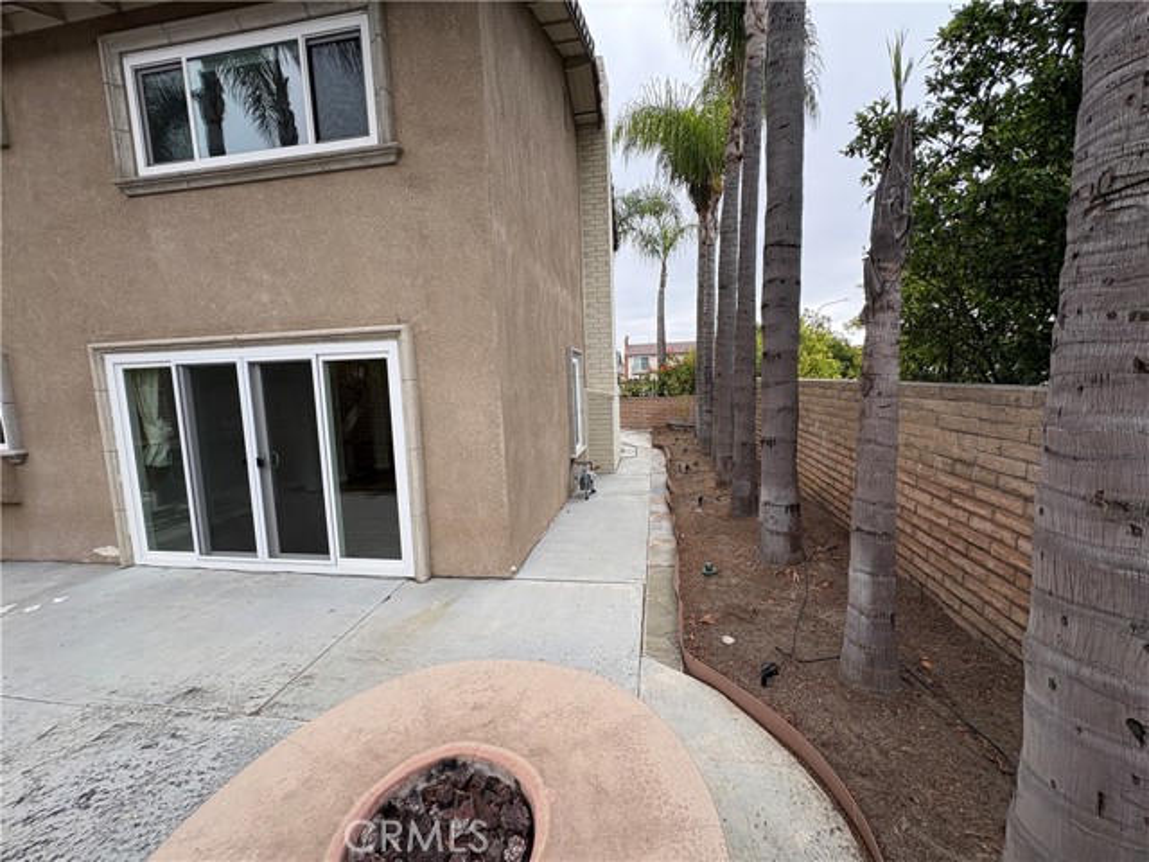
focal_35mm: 14
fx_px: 465
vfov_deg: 85.7
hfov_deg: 102.1
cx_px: 574
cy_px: 431
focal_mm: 2.22
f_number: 2.2
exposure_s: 1/518
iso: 64
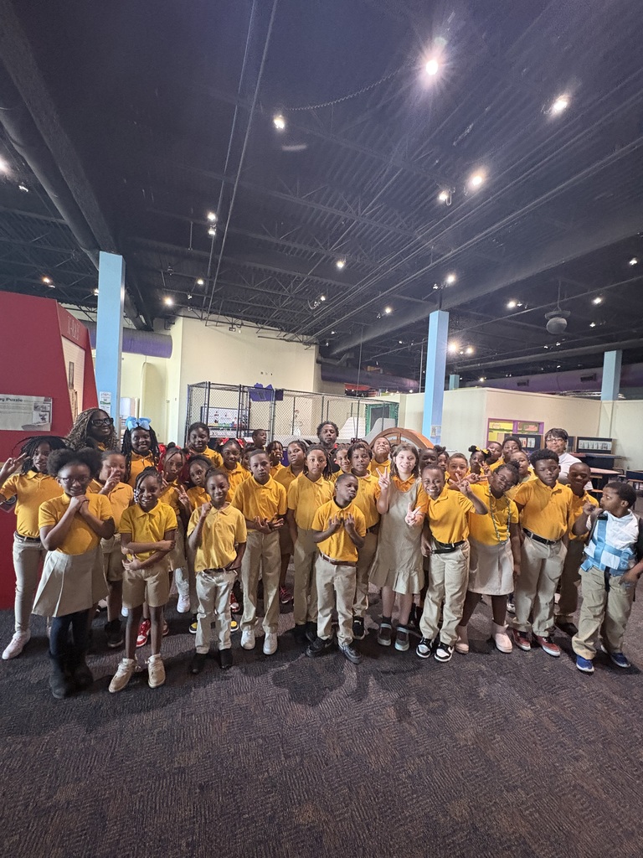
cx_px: 322
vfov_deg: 102.1
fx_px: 347
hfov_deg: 85.7
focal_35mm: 14
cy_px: 429
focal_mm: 2.22
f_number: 2.2
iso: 800
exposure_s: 1/60
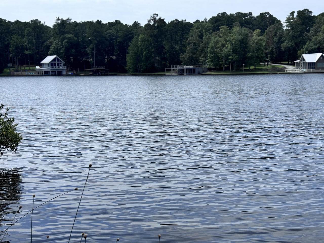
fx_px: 449
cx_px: 162
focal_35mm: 48
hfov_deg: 39.7
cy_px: 122
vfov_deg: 30.3
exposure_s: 1/4975
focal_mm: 6.76
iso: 64
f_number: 1.78
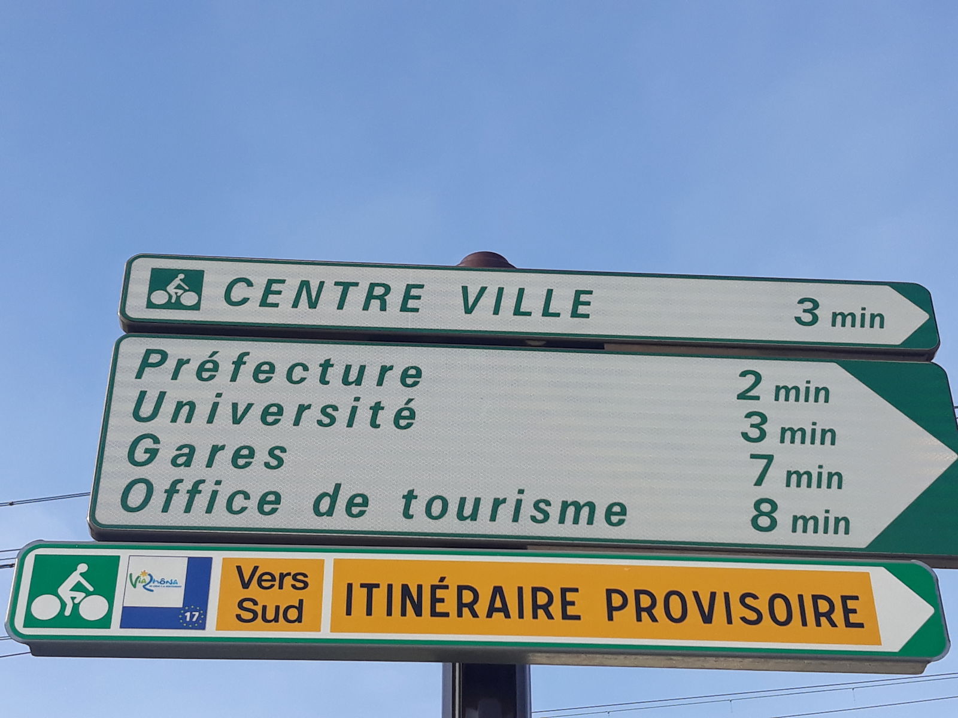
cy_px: 359
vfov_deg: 51.4
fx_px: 747
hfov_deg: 65.3
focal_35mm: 27
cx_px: 479
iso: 40
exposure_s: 1/1135
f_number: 1.7
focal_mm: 3.71
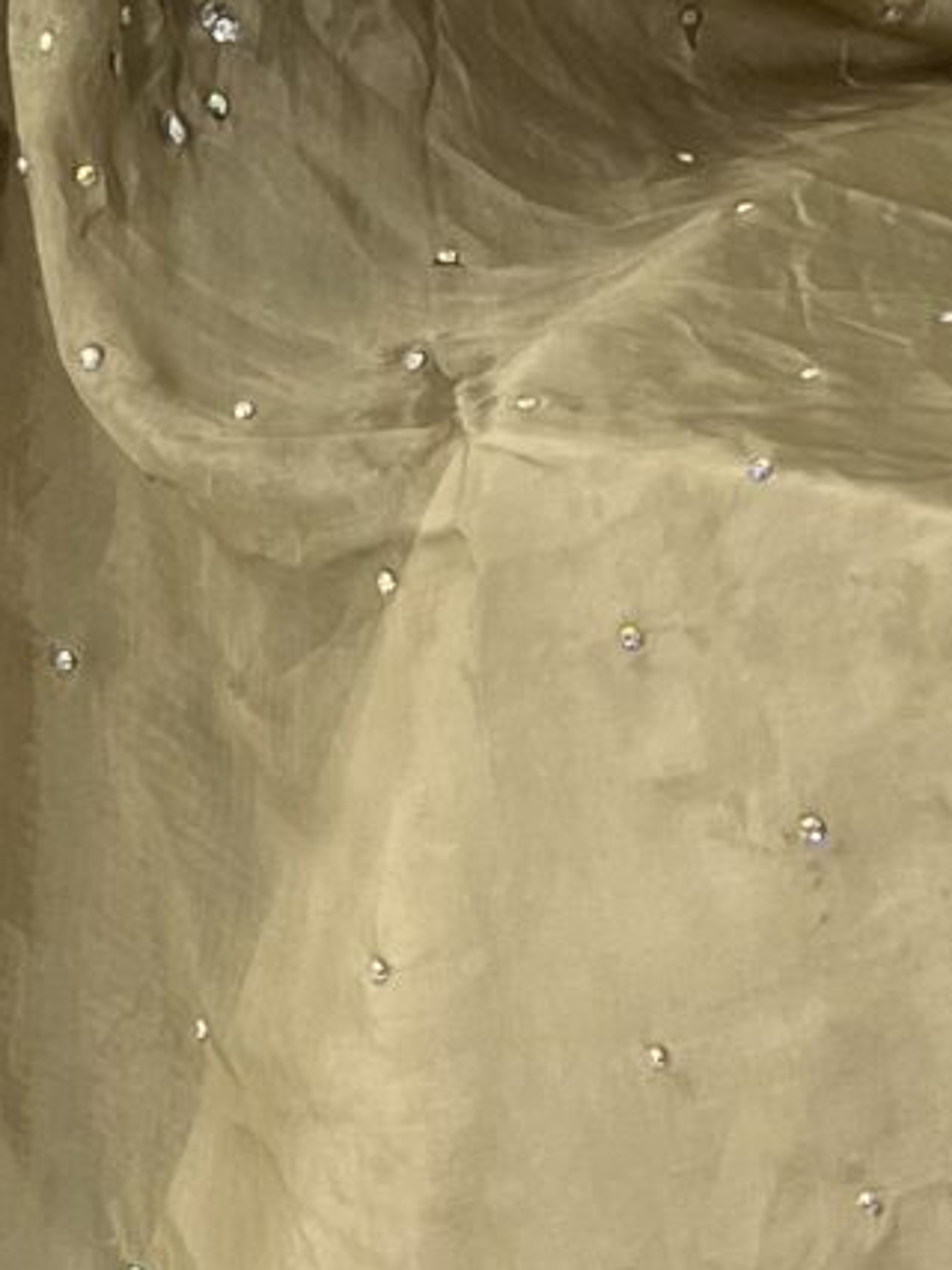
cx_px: 116
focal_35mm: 156
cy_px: 515
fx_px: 5723
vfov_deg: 12.7
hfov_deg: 9.5
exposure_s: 1/100
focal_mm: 5.7
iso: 125
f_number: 1.5
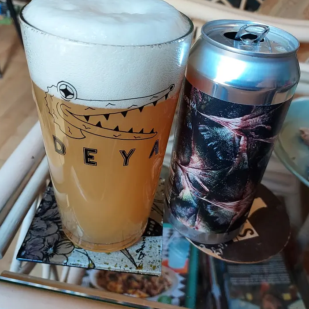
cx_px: 160
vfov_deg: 52.5
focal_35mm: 31
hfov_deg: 52.5
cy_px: 155
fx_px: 313
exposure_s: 1/33
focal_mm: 4.6
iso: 320
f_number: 1.8
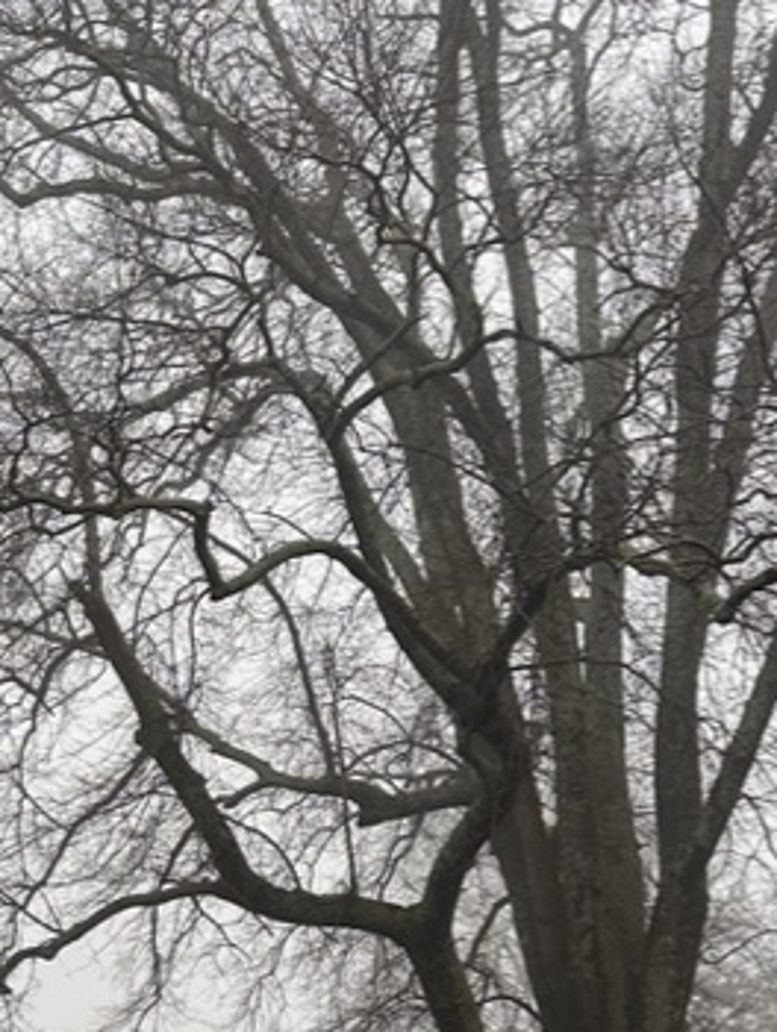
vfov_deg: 26.5
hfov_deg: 19.8
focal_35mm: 70
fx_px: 2091
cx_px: -152
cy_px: 997
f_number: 1.78
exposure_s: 1/343
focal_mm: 6.86
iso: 80
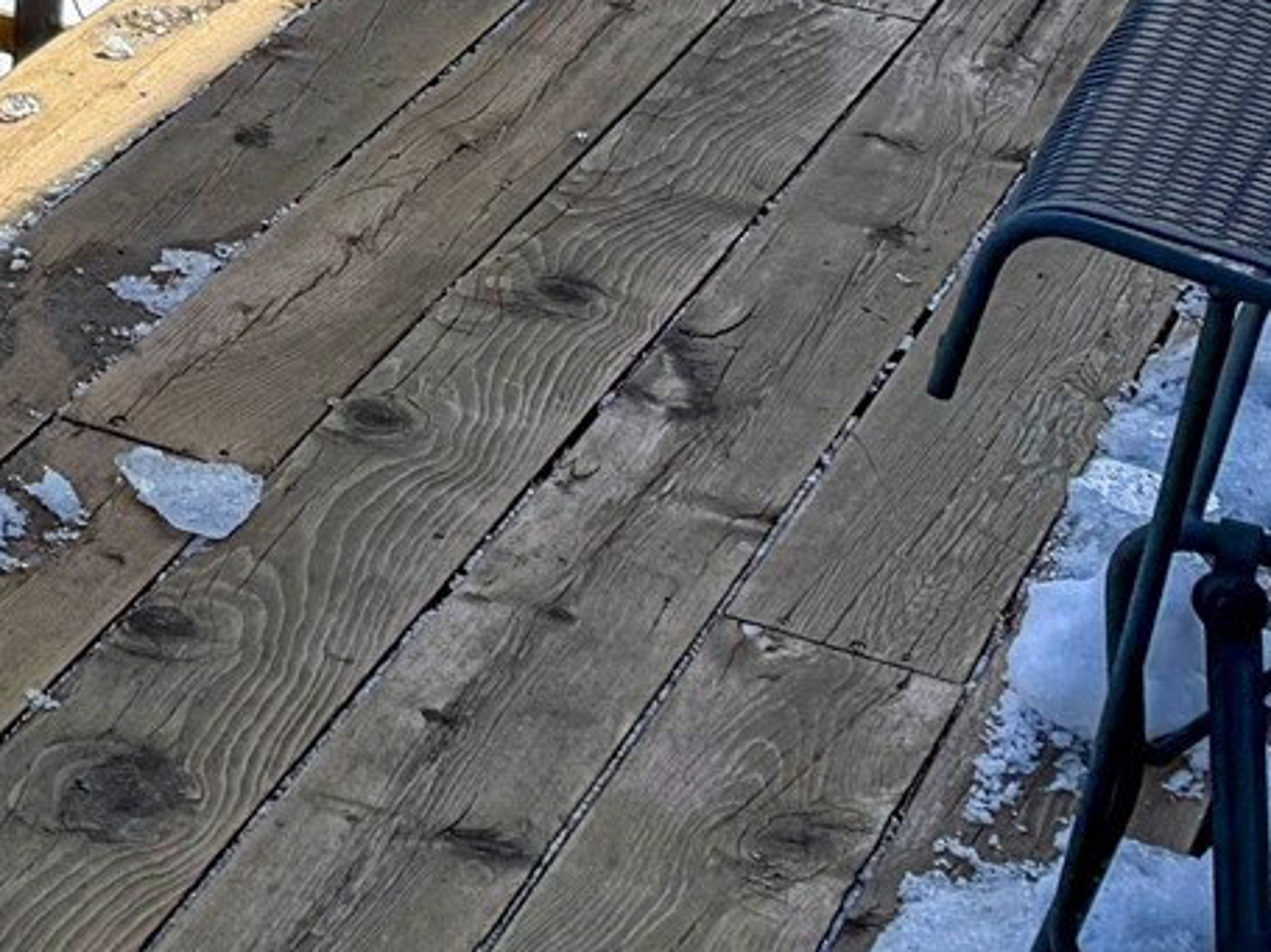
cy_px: -676
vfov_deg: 12.7
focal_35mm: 108
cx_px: -1036
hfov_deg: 15.6
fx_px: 3964
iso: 100
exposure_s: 1/3400
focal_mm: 6.76
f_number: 1.8
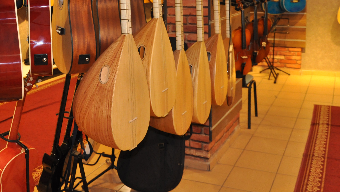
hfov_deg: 46.4
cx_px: 160
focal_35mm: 44
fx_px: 397
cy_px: 35
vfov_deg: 26.5
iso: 800
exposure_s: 1/60
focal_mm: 18
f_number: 3.5
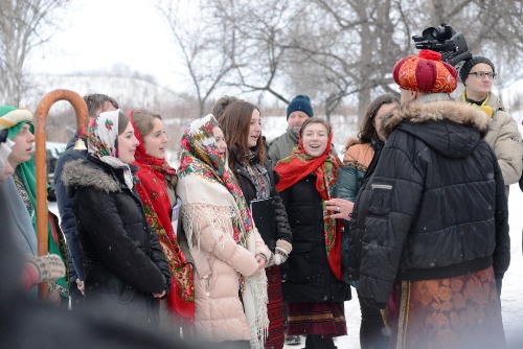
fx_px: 1236
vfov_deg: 16.1
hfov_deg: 23.9
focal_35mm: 85
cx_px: 262
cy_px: 174
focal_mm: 85
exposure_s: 1/200
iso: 2000
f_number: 4.5
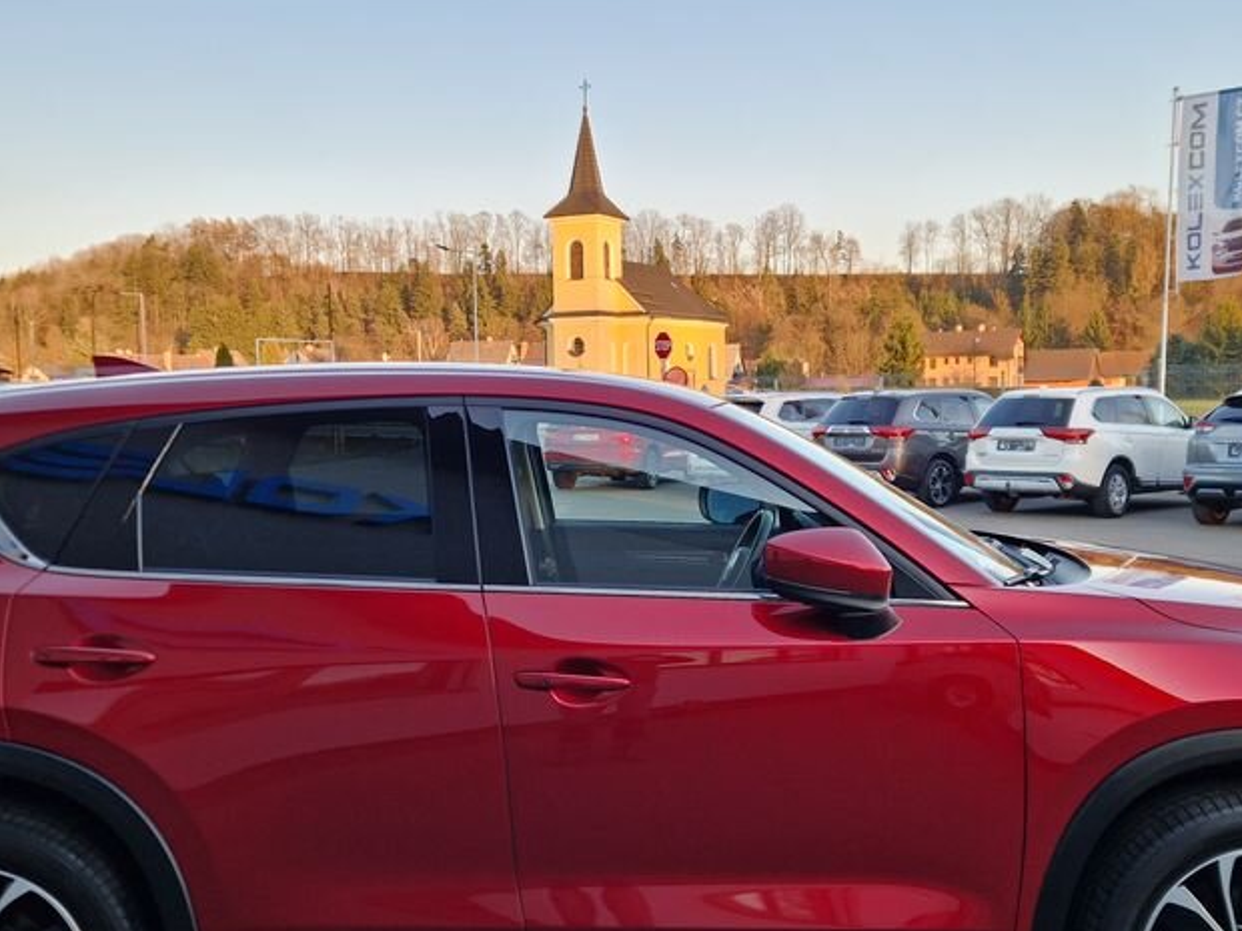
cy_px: 503
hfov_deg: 49.0
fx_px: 1363
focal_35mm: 38
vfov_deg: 37.7
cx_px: 607
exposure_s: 1/180
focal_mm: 5.4
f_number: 1.8
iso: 64
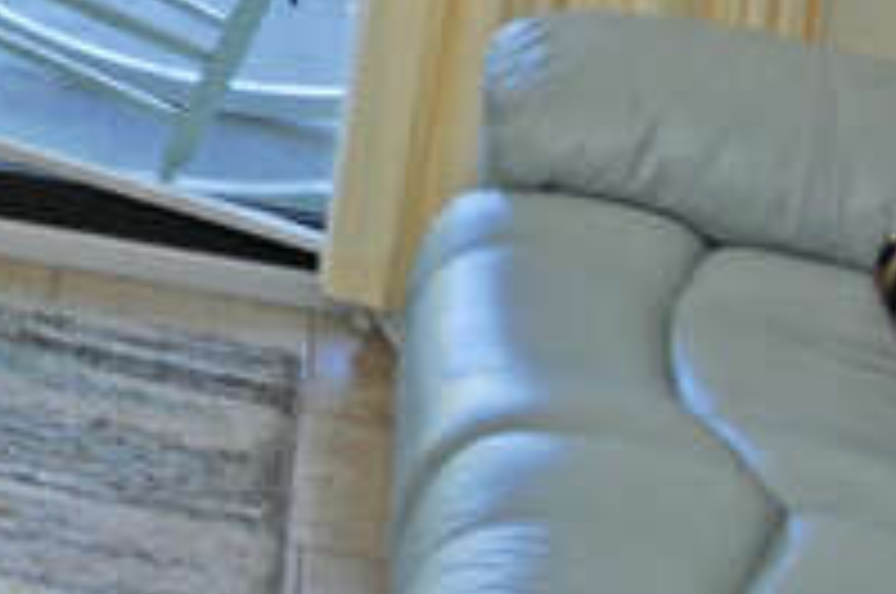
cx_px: -495
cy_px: -418
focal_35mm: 104
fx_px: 2584
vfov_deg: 12.2
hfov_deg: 17.4
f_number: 5.6
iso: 250
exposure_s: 1/125
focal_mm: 18
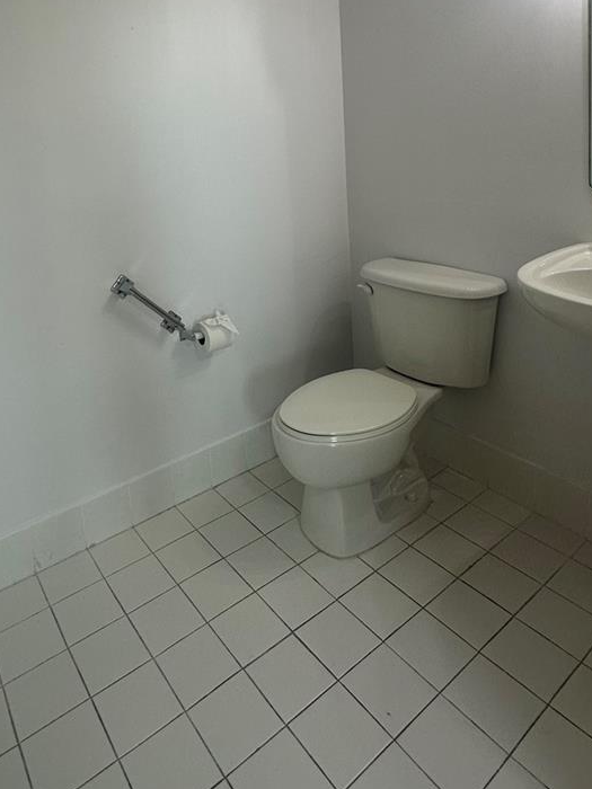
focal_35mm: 24
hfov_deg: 56.3
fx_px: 547
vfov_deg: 67.1
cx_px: 231
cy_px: 197
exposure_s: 1/120
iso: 80
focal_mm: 2.22
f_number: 2.2
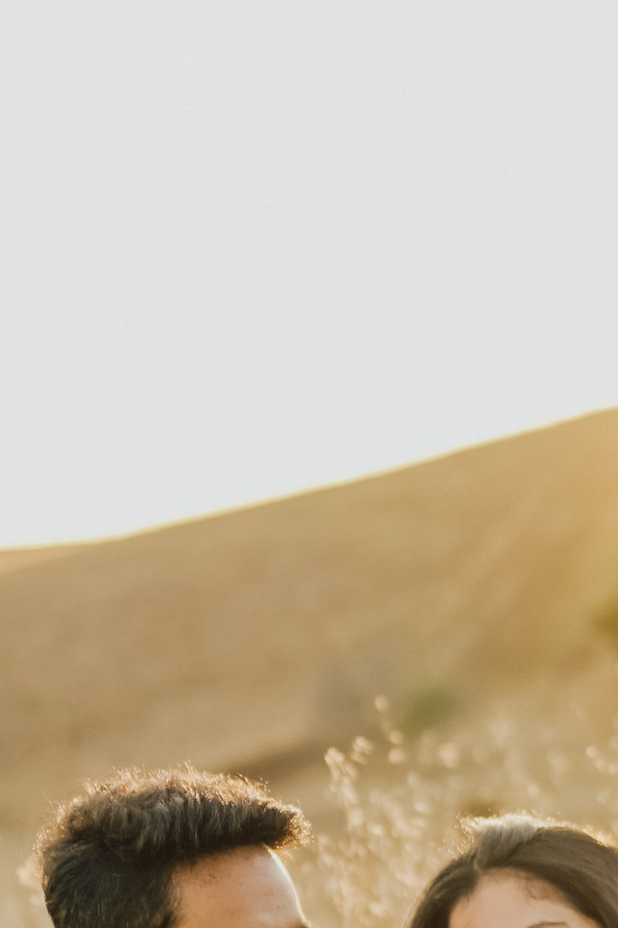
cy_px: 946
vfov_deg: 16.4
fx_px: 3143
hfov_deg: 11.2
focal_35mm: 122
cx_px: 329
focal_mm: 35
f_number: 1.6
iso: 50
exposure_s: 1/800
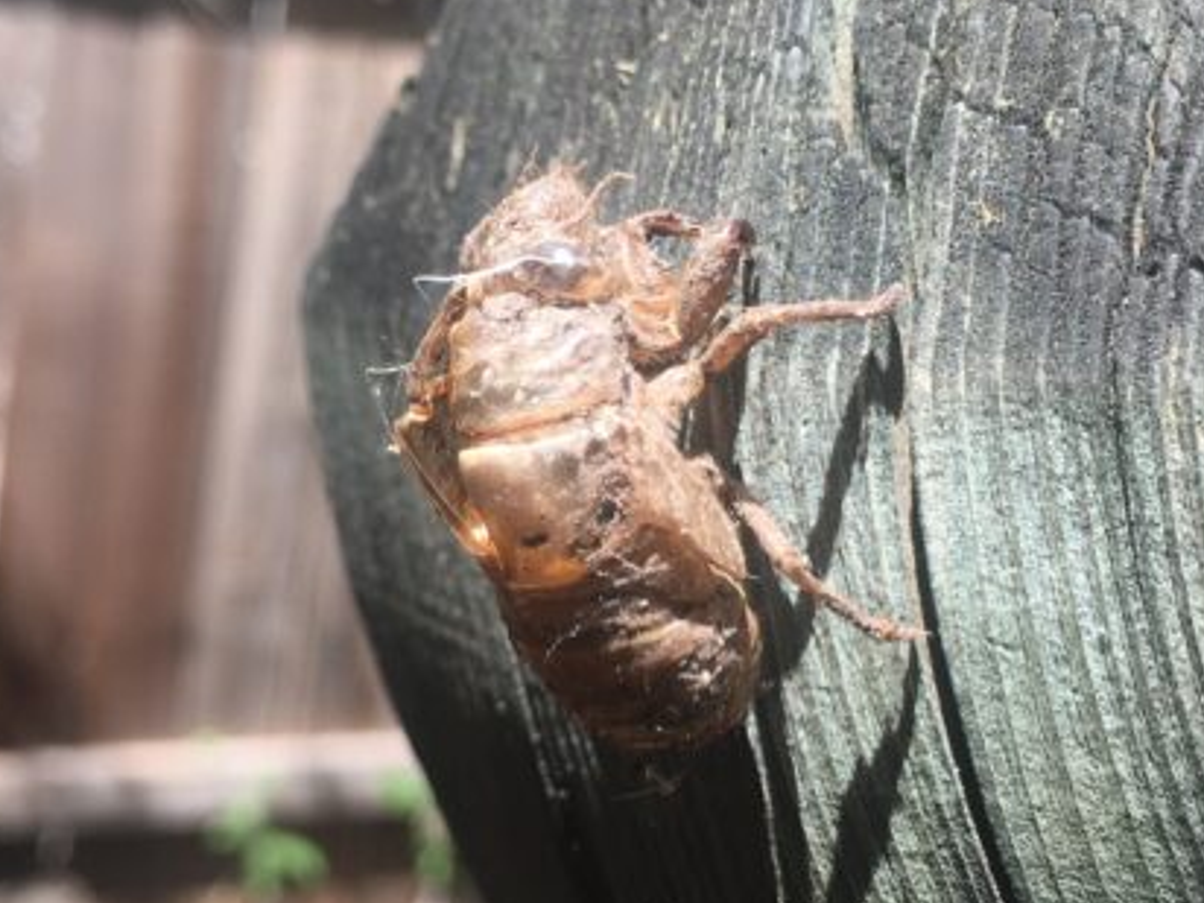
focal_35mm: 54
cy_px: 453
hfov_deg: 35.5
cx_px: 541
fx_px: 1878
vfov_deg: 27.0
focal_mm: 4.15
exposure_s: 1/343
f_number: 2.2
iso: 25
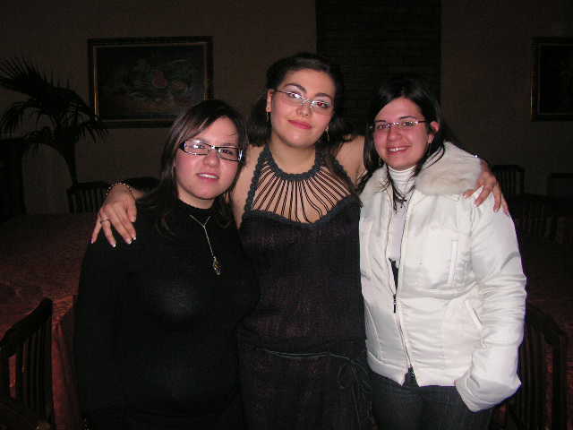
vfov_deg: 39.7
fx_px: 596
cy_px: 215
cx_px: 286
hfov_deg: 51.4
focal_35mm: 36
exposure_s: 1/40
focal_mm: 6
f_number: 3.2
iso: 200
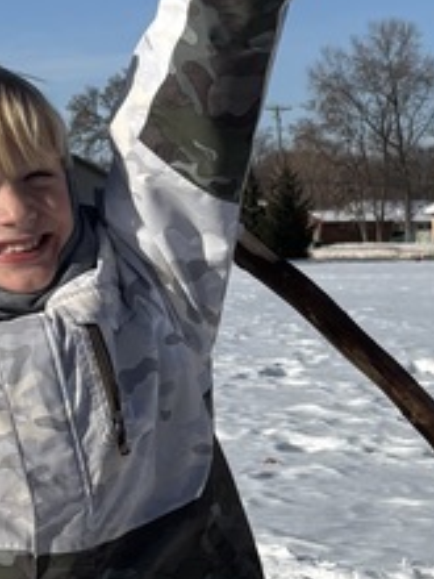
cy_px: 516
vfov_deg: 16.1
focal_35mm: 121
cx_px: 579
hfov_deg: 11.9
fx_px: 2023
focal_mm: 5.96
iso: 50
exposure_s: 1/8333
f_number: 1.6
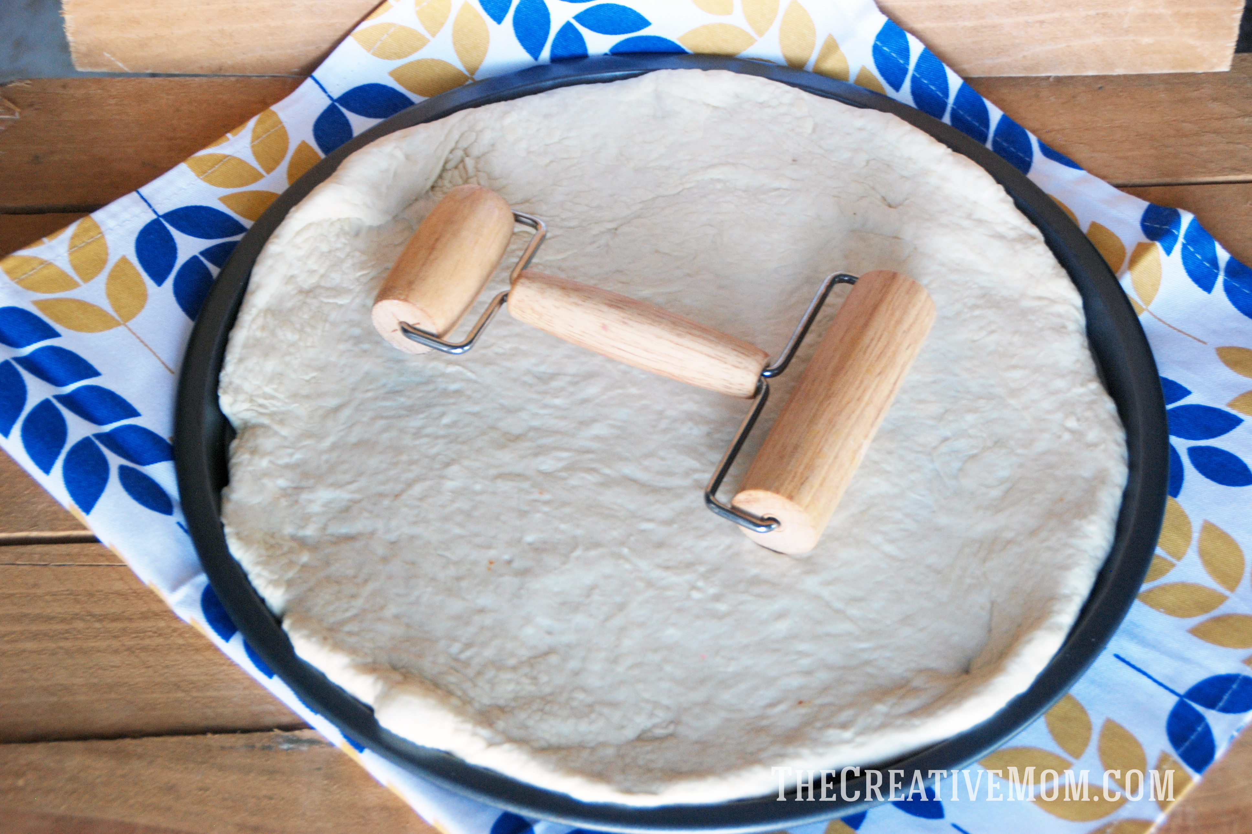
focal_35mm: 78
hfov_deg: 26.0
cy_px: 417
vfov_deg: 17.5
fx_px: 2712
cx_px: 626
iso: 400
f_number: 5
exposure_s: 1/30
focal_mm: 52
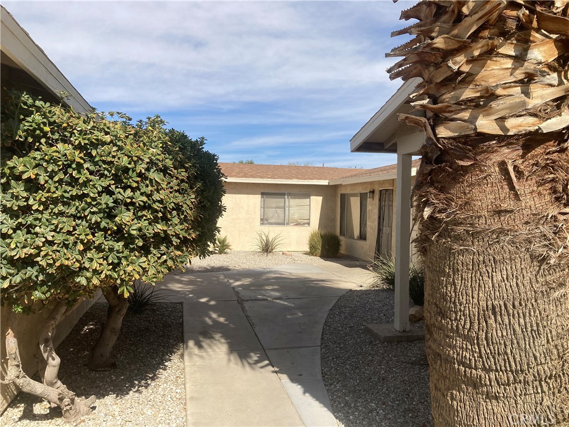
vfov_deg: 49.7
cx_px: 284
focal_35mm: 28
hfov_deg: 63.4
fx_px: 460
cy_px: 214
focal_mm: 3.99
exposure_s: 1/2433
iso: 20
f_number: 1.8
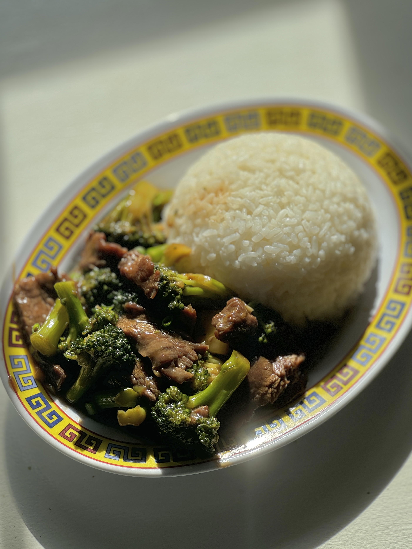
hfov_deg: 19.1
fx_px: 1222
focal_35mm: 77
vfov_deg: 25.3
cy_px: 274
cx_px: 206
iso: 25
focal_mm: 9
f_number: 2.8
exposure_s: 1/513
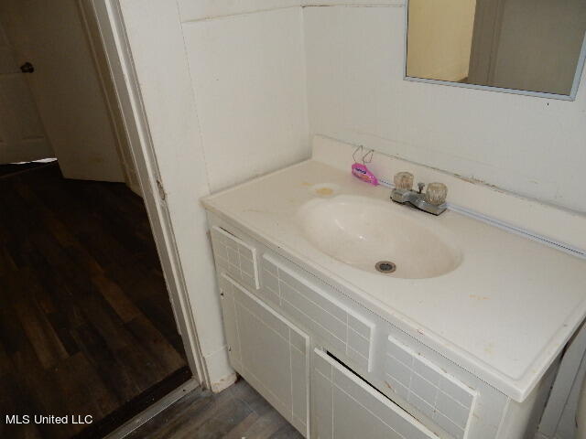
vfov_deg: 54.9
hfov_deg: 69.4
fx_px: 423
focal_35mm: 25
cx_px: 293
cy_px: 220
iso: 200
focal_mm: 4.5
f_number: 3.7
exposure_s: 1/30
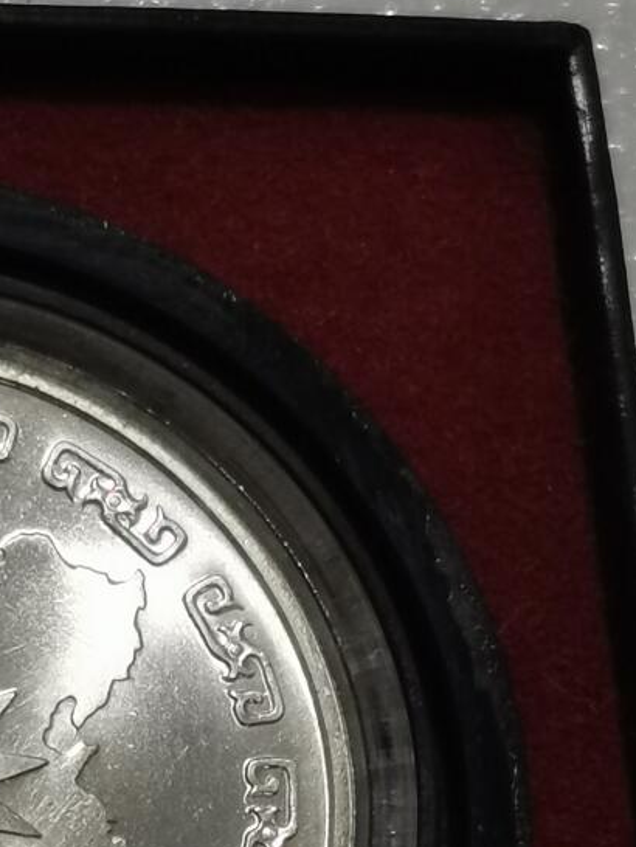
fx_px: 4920
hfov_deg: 7.3
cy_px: 701
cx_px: -95
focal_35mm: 201
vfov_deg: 9.8
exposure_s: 1/180
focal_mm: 5.58
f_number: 1.8
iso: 64
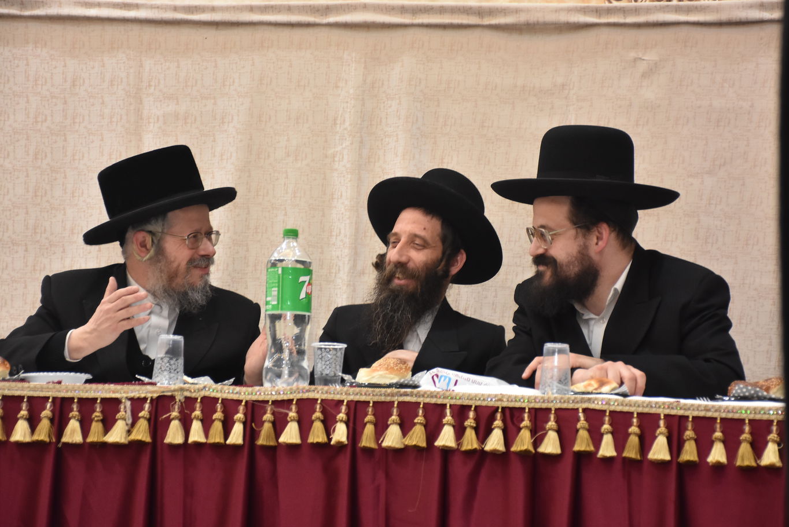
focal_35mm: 116
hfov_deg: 17.7
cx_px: 405
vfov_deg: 11.9
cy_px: 262
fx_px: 2533
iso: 1600
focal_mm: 75
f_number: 5.6
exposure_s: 1/100
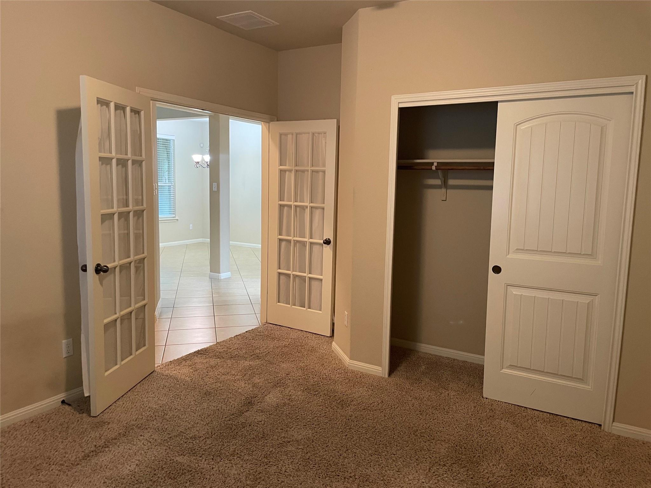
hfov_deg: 67.3
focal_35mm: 26
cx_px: 326
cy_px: 244
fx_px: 489
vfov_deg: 53.1
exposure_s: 1/60
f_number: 1.6
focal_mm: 4.2
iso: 320
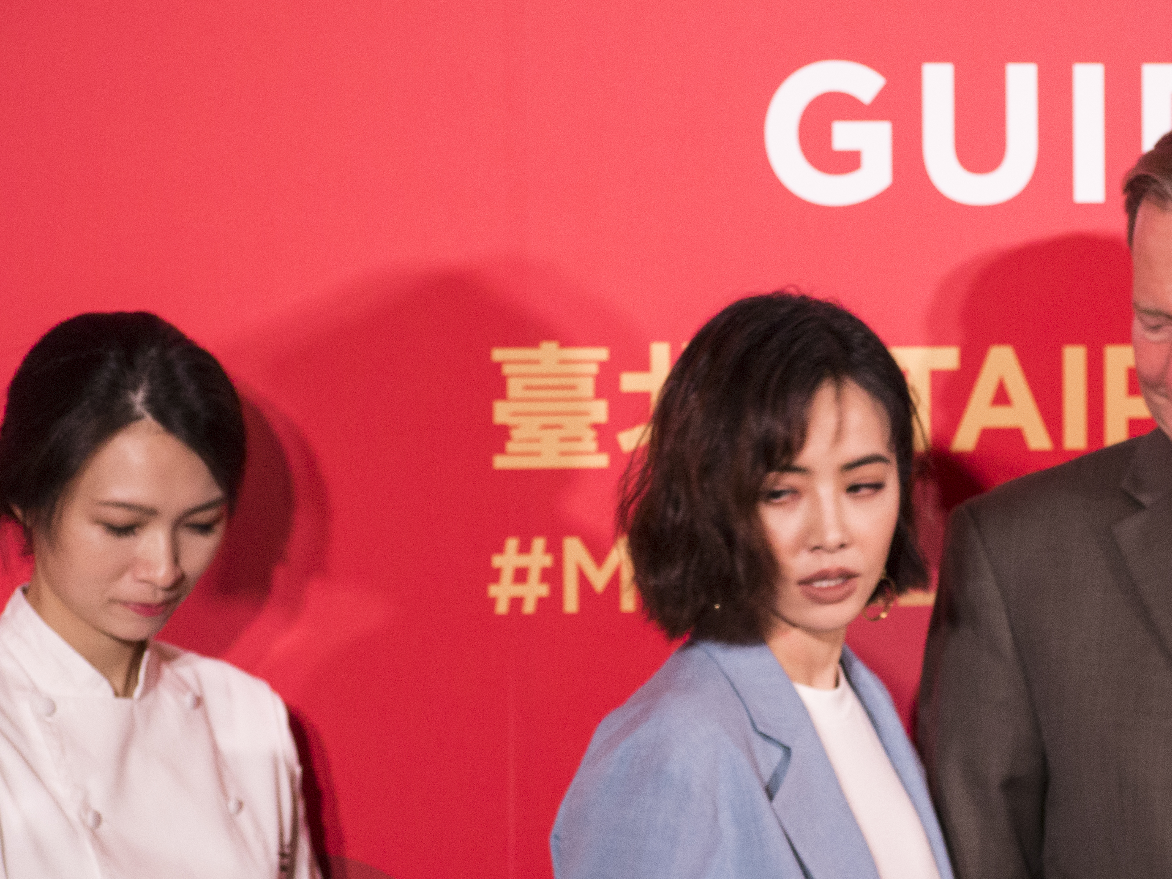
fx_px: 7144
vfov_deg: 7.0
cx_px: 725
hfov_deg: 9.4
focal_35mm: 211
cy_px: 510
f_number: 4.7
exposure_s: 1/160
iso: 1250
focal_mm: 74
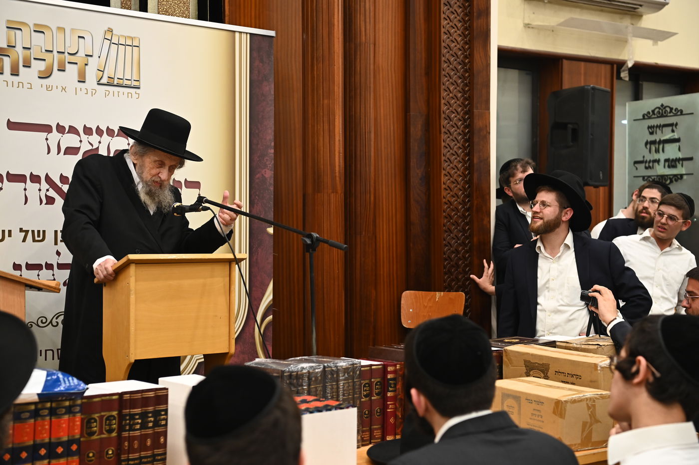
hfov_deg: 34.5
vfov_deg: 23.4
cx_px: 350
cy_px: 232
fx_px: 1126
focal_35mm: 58
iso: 1600
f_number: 4.5
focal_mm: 58
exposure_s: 1/125
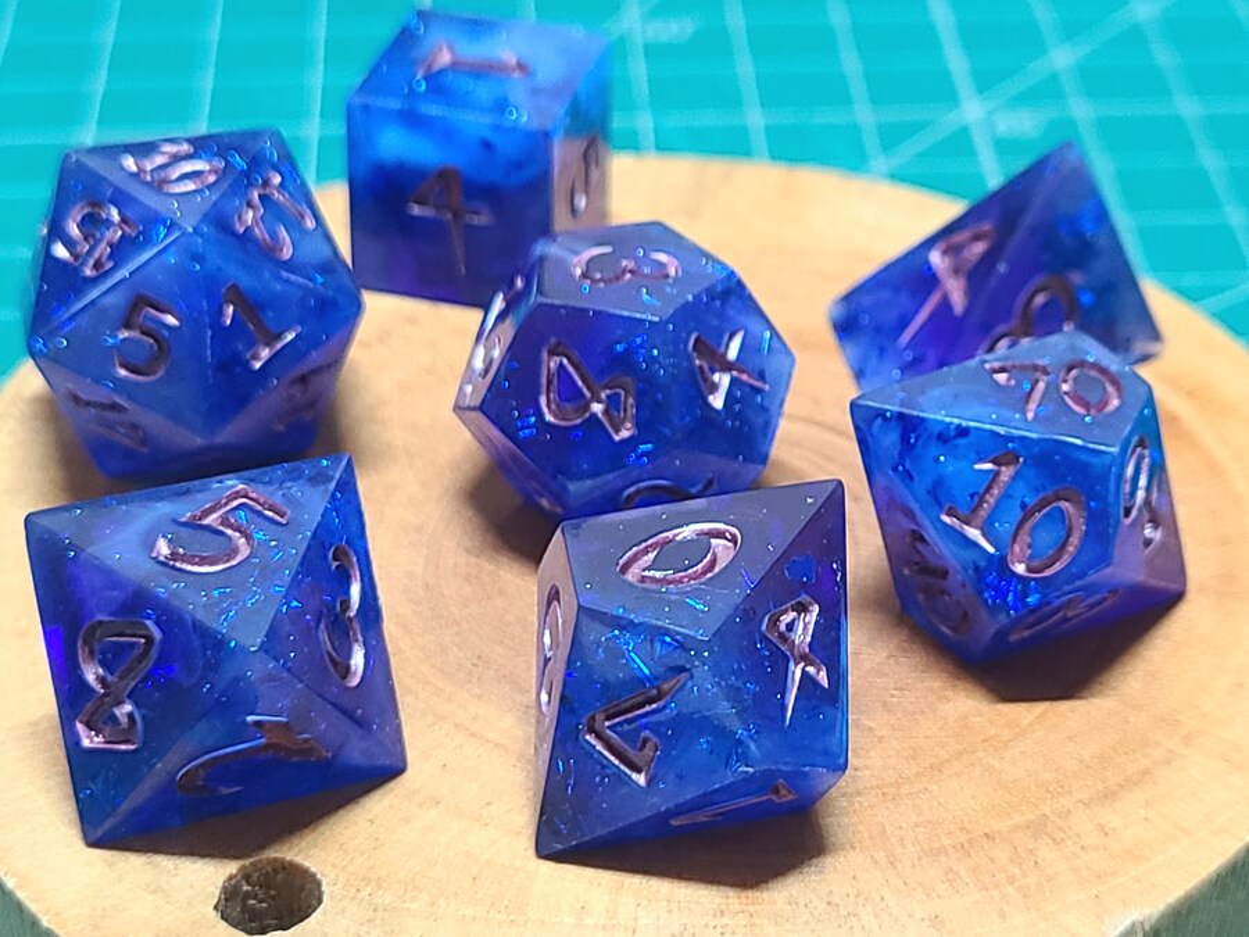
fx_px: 938
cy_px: 468
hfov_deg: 67.3
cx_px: 624
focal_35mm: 26
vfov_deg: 53.1
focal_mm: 5.4
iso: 320
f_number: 1.8
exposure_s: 1/40
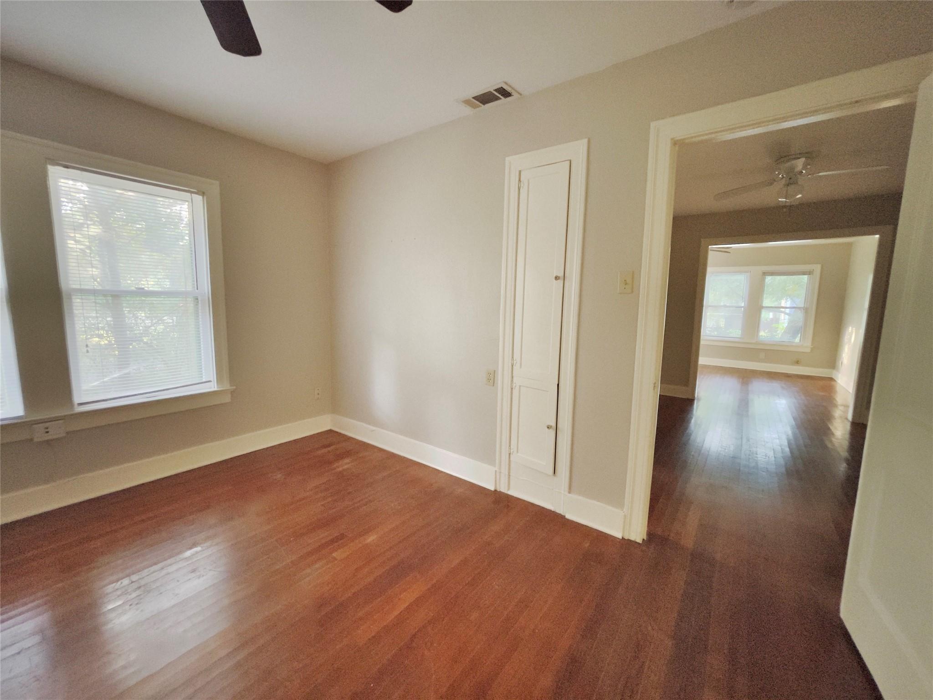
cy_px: 350
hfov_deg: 106.2
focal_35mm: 13
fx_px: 350
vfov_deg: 89.9
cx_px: 466
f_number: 2.4
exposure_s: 1/15
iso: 800
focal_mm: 1.54
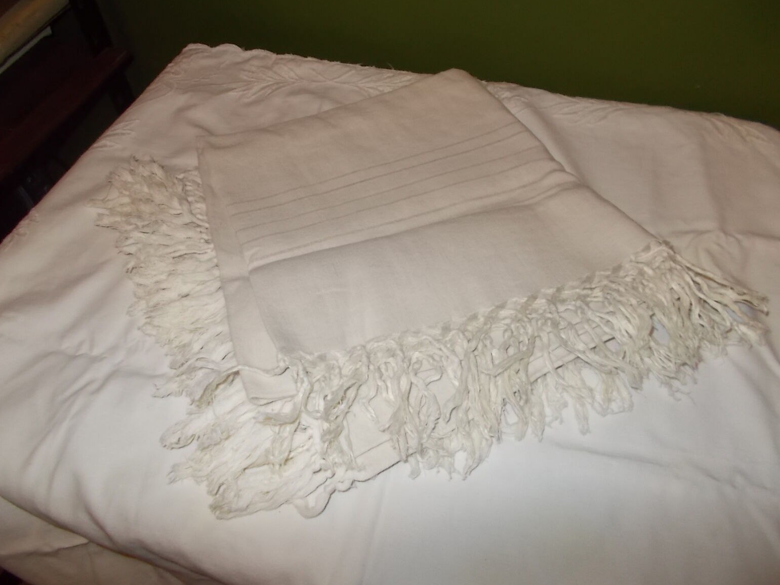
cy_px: 284
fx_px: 608
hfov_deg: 65.3
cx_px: 377
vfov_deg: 51.4
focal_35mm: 27
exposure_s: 1/25
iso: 200
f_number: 3.2
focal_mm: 4.6
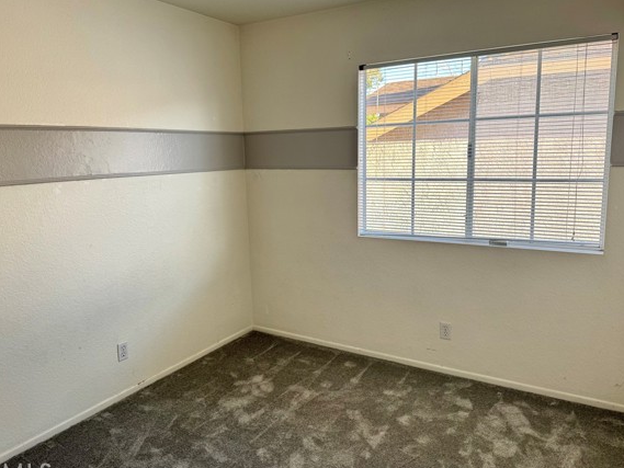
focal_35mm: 27
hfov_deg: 65.3
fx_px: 487
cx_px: 295
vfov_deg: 51.4
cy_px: 226
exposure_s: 1/124
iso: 80
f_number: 1.78
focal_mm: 6.76
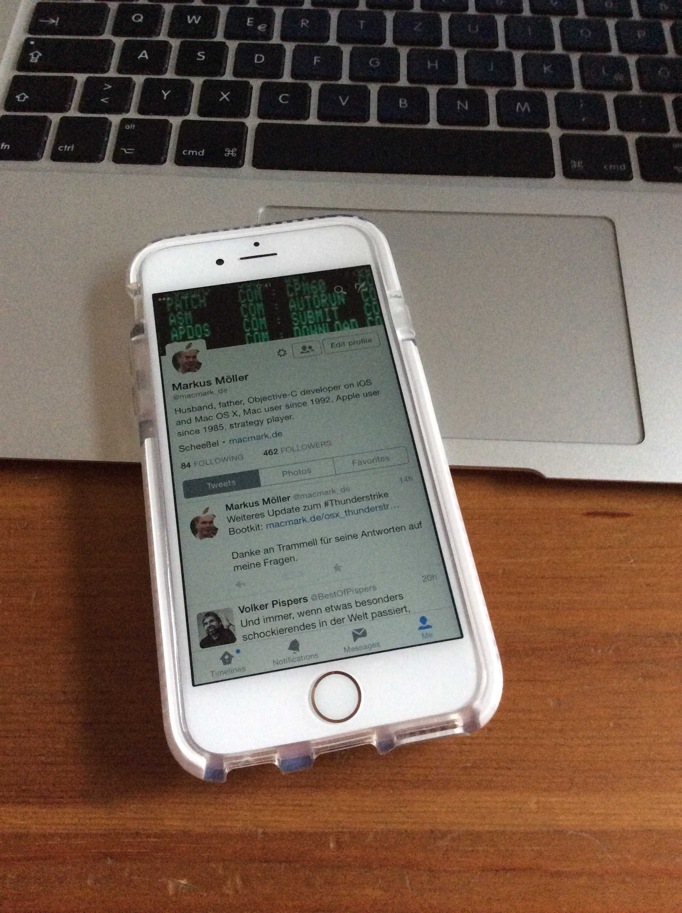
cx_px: 341
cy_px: 456
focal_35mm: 32
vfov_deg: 56.9
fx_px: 843
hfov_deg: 44.1
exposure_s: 1/17
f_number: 2.4
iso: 250
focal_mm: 3.3
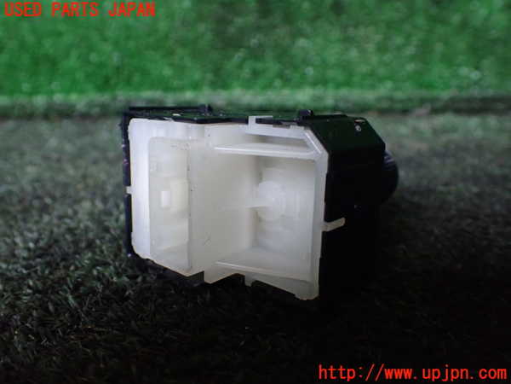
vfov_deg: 46.8
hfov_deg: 60.0
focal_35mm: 30
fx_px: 443
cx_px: 256
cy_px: 192
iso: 1000
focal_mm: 5.4
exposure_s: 1/30
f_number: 2.3
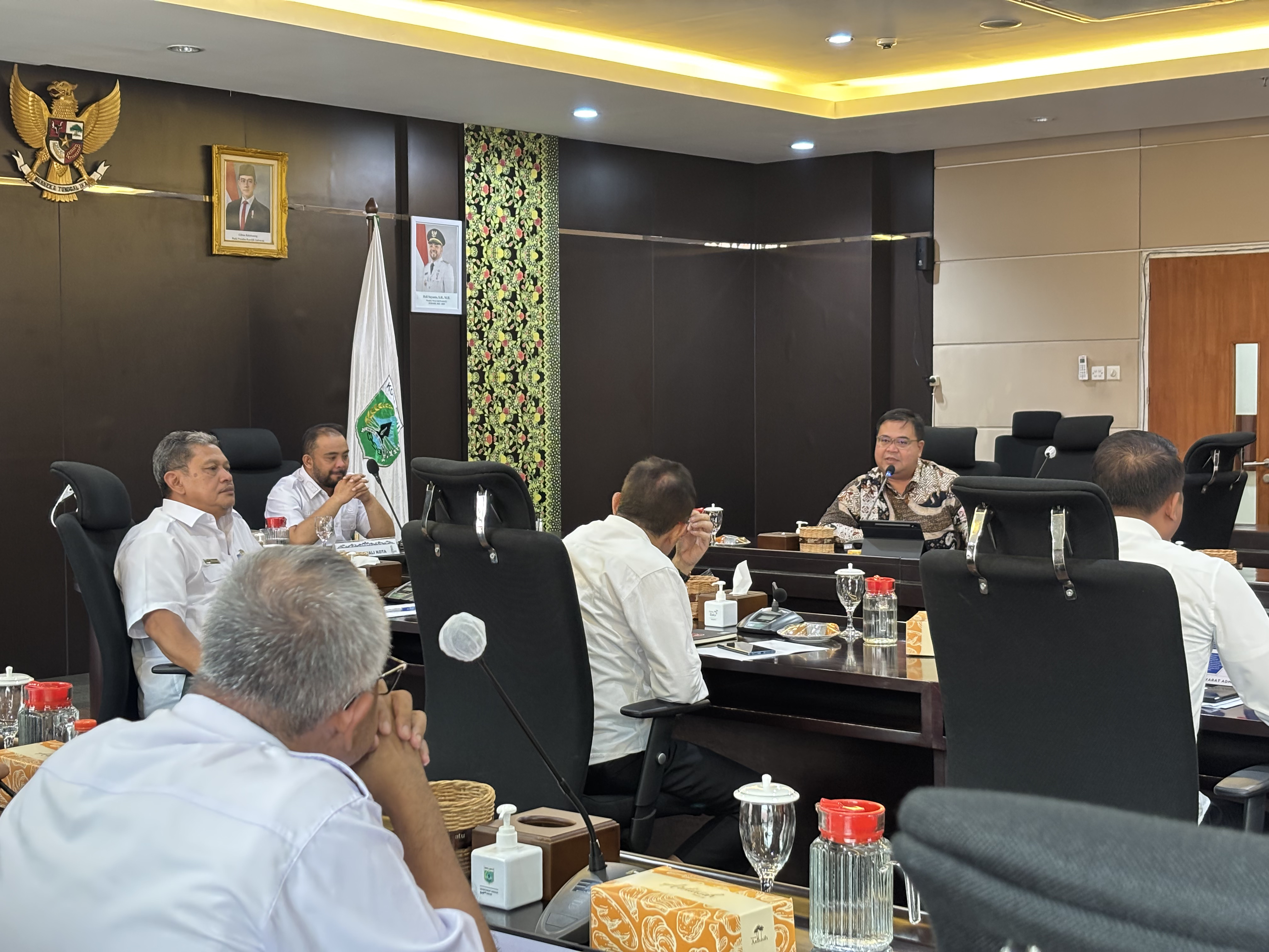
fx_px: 1906
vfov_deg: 28.0
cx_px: 634
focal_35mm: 52
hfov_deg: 36.8
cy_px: 476
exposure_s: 1/33
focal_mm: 5.96
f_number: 1.6
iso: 250
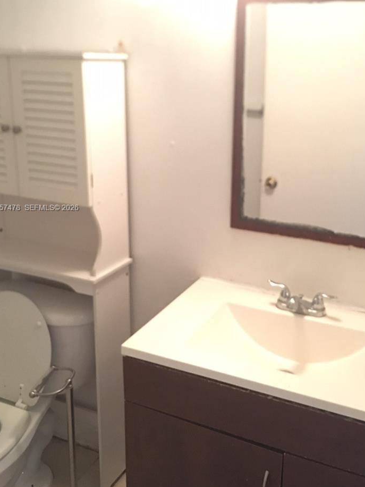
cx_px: 219
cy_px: 208
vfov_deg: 48.8
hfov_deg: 37.6
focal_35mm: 38
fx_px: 534
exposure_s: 1/4
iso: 80
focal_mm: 4.15
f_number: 2.2
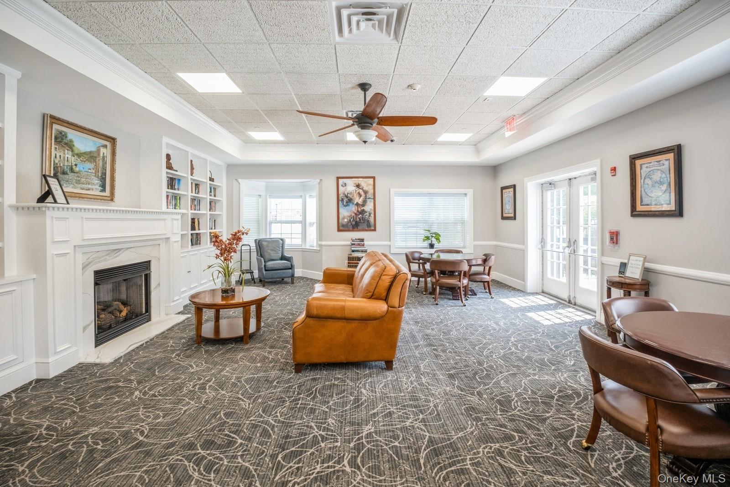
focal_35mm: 15
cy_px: 244
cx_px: 365
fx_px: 304
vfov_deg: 77.3
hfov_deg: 100.4
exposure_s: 1/100
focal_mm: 10
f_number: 4
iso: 640
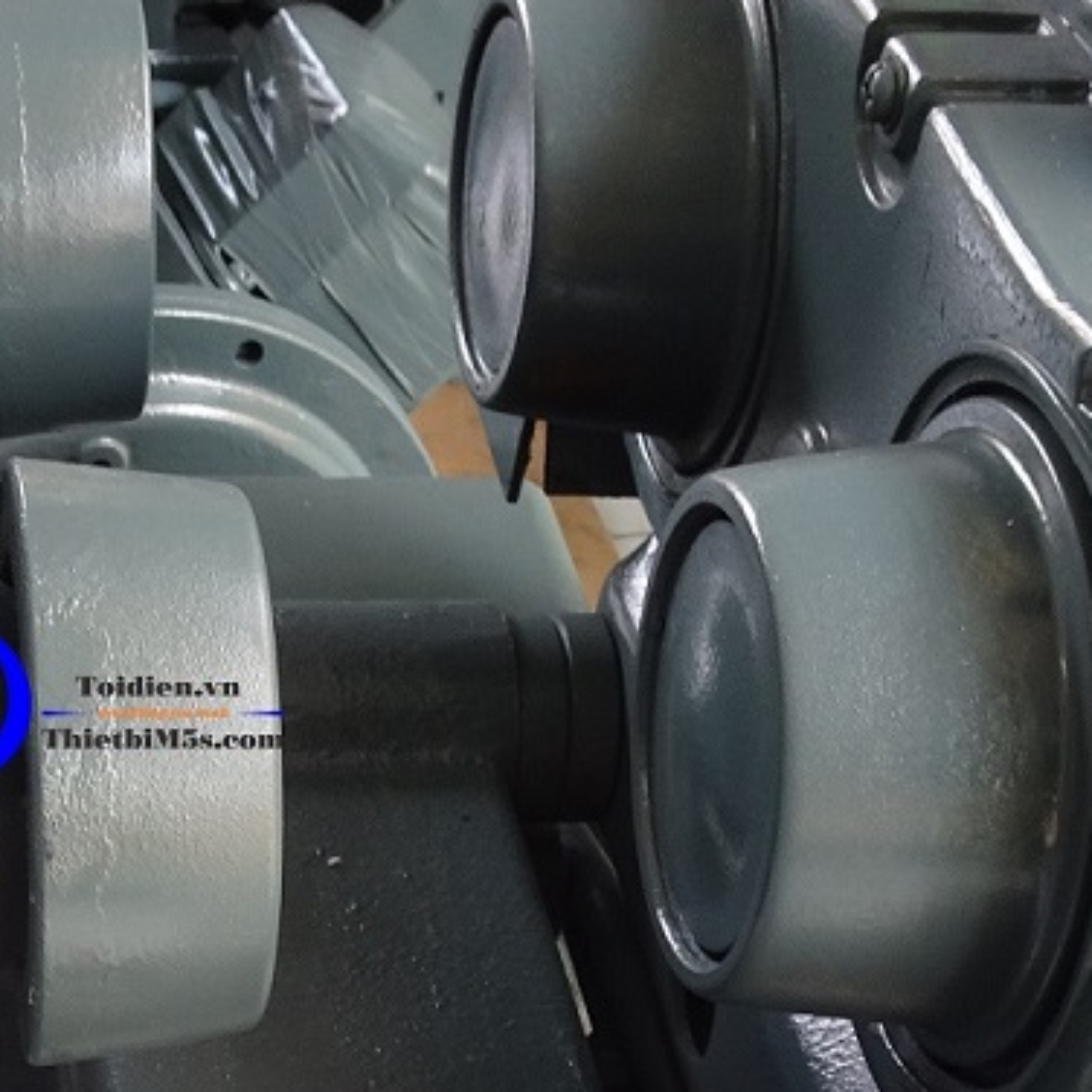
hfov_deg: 21.8
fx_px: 2820
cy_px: 1109
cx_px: 290
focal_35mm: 79
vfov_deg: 21.1
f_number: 3.5
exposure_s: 1/20
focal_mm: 4.75
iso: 100
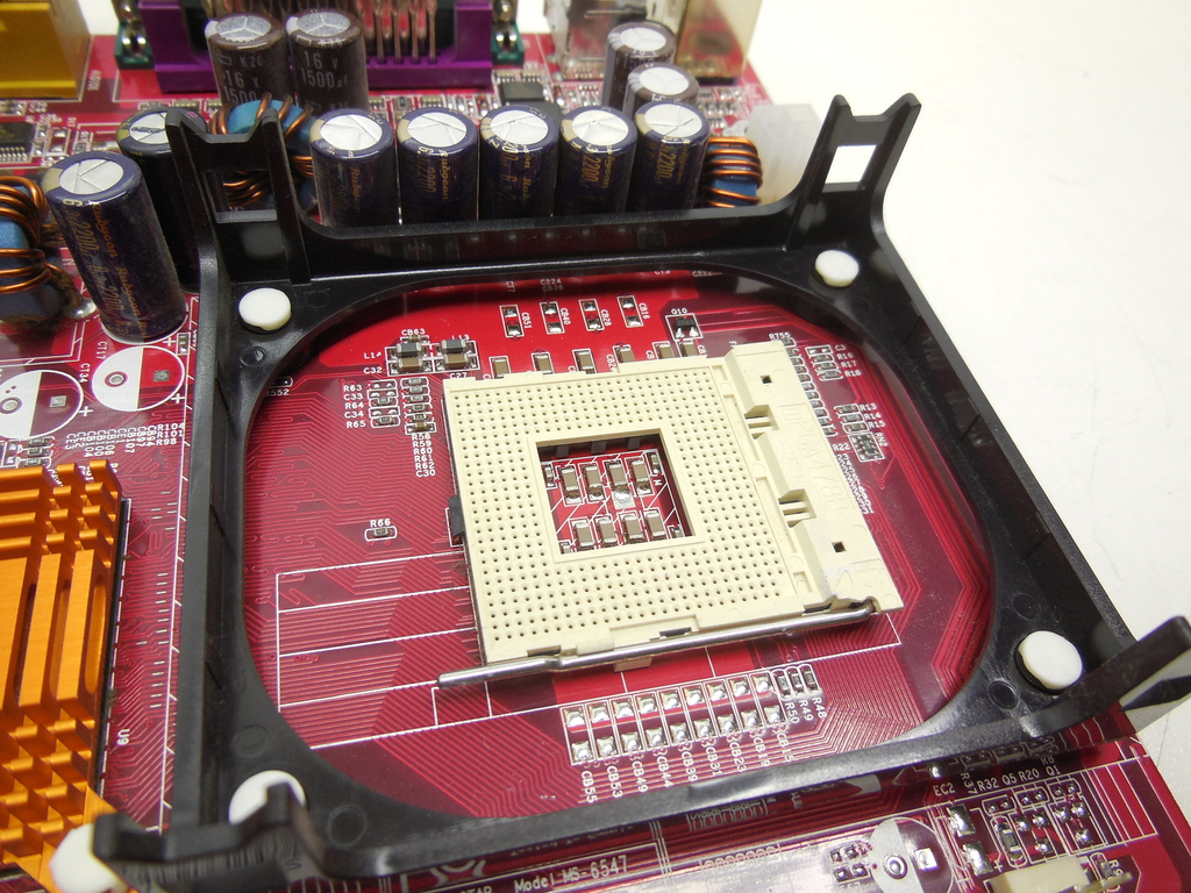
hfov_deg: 69.4
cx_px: 596
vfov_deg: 54.9
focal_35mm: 25
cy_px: 446
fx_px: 860
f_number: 3.1
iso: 125
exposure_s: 1/100
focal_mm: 4.5
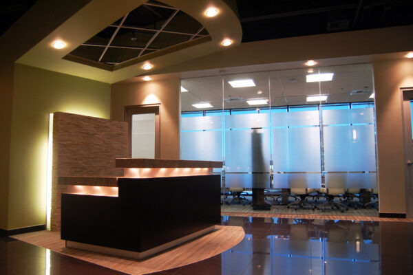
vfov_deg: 47.9
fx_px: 310
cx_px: 206
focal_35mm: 27
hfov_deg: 67.4
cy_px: 138
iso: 450
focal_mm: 18
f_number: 3.5
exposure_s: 1/30
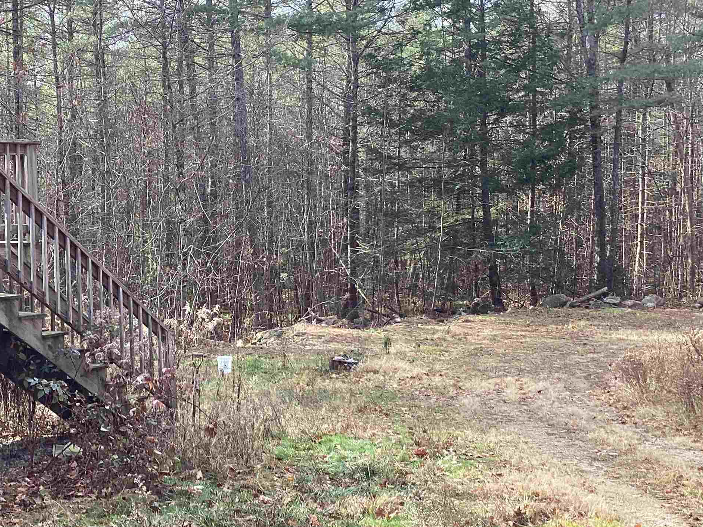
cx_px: 252
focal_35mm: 50
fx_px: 1015
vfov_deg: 29.1
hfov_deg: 37.9
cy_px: 289
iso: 32
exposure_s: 1/120
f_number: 2.4
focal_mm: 3.3
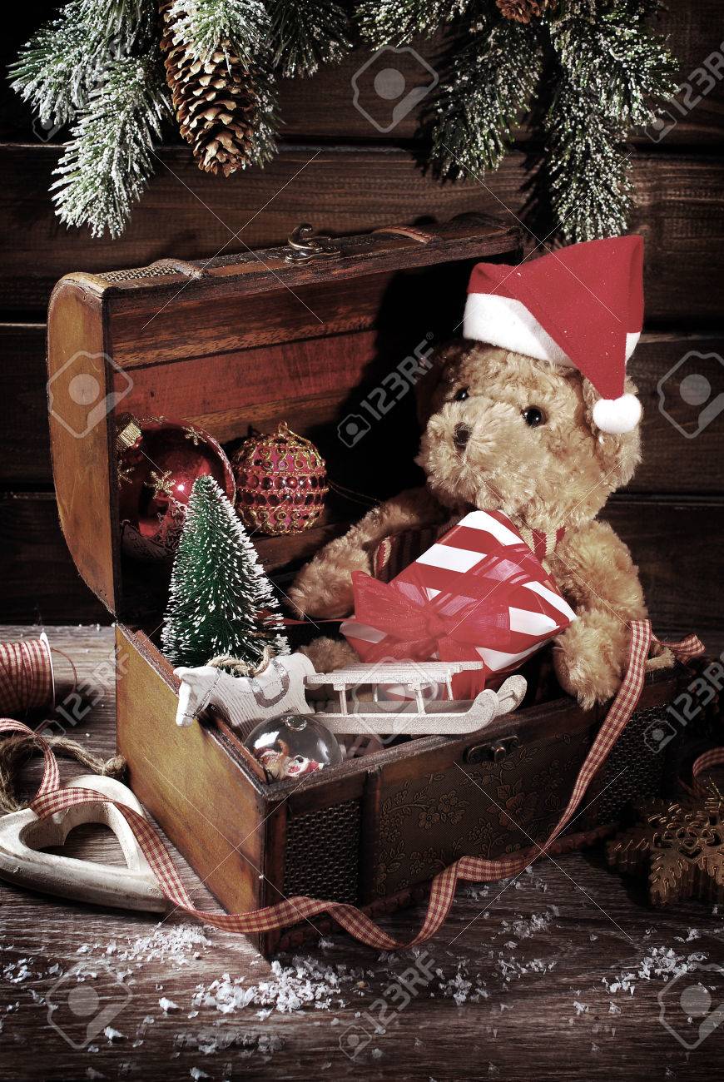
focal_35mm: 60
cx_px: 362
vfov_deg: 33.4
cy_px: 541
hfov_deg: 22.7
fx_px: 1805
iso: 125
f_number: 7.1
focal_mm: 40
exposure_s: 1/125
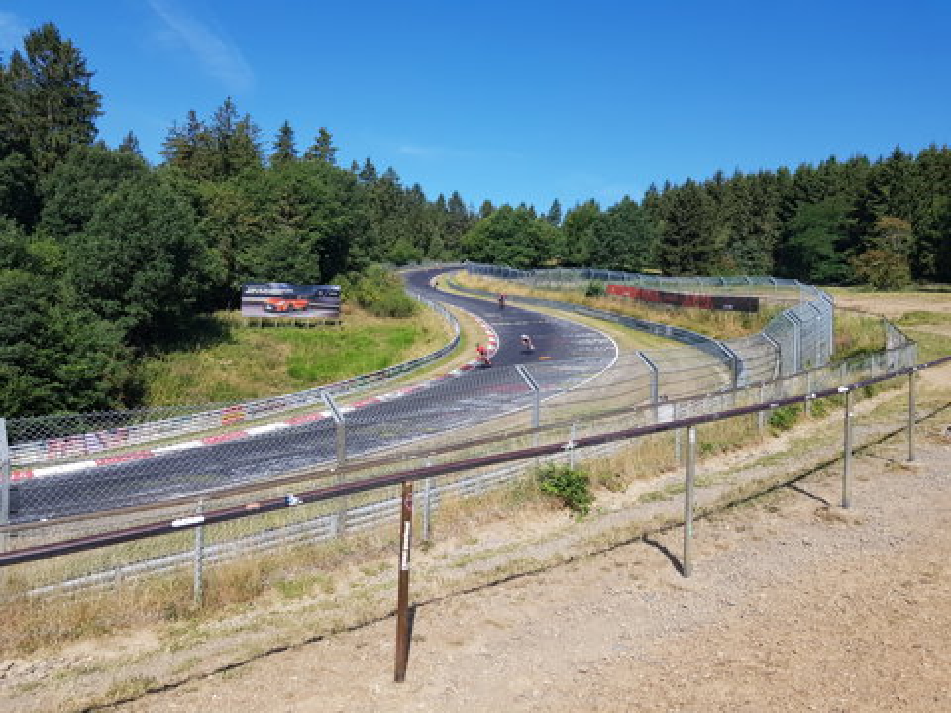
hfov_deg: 67.3
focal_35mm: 26
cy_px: 356
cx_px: 476
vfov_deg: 53.1
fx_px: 714
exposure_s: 1/1800
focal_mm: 4.2
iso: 40
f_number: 1.7
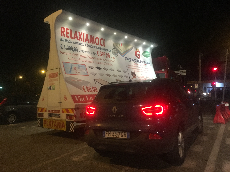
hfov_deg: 61.7
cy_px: 86
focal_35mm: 29
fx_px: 193
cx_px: 115
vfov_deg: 48.2
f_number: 2.2
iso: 250
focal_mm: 4.15
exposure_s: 1/17
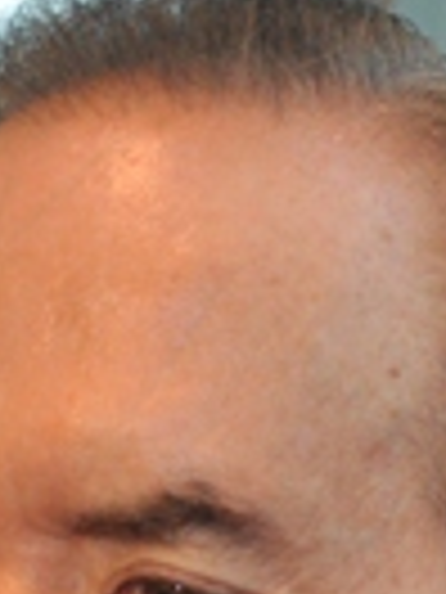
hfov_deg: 8.2
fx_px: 3109
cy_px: 772
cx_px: 203
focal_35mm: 181
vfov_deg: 10.7
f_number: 4
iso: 500
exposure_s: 1/80
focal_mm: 26
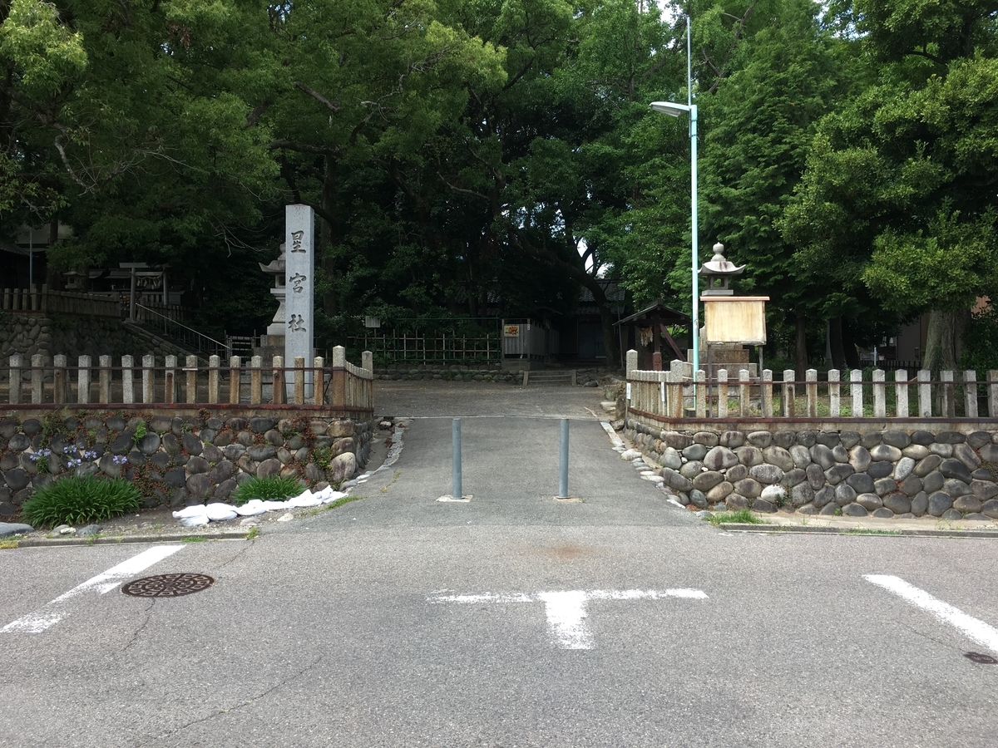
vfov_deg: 48.2
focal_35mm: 29
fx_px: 836
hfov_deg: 61.7
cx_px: 499
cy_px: 374
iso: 25
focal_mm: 4.15
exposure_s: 1/322
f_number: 2.2
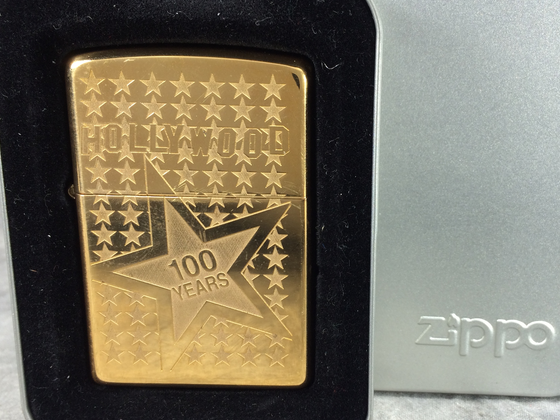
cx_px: 359
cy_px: 215
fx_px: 679
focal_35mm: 42
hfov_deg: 44.3
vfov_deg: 34.3
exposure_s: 1/60
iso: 32
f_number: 2.2
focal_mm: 4.15
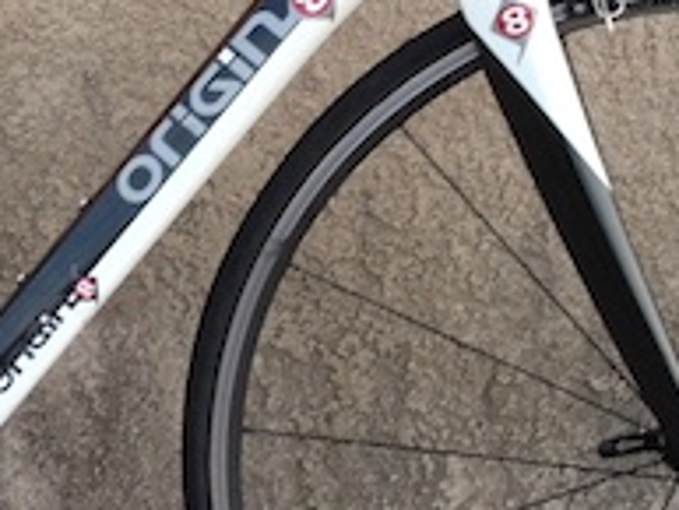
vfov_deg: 10.8
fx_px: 2689
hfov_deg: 14.0
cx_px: -137
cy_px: 144
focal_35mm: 137
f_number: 2.4
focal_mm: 4.12
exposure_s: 1/60
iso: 50
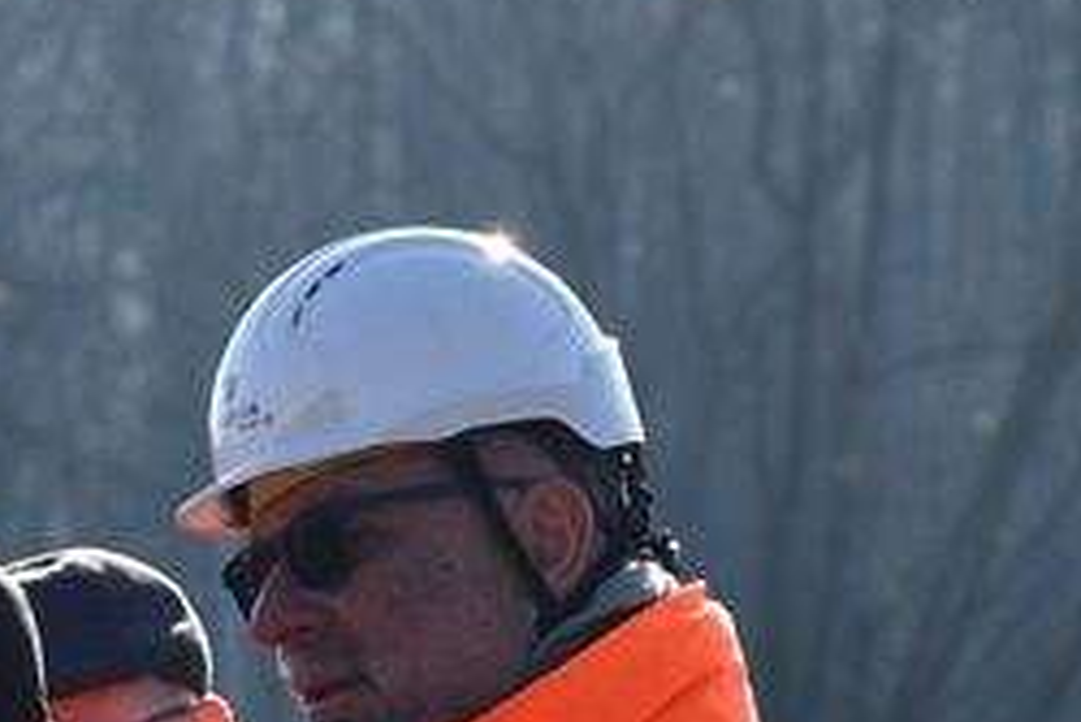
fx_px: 21992
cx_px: -39
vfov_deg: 1.9
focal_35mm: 732
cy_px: 1239
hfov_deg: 2.8
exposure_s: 1/500
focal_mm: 122
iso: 200
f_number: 7.1
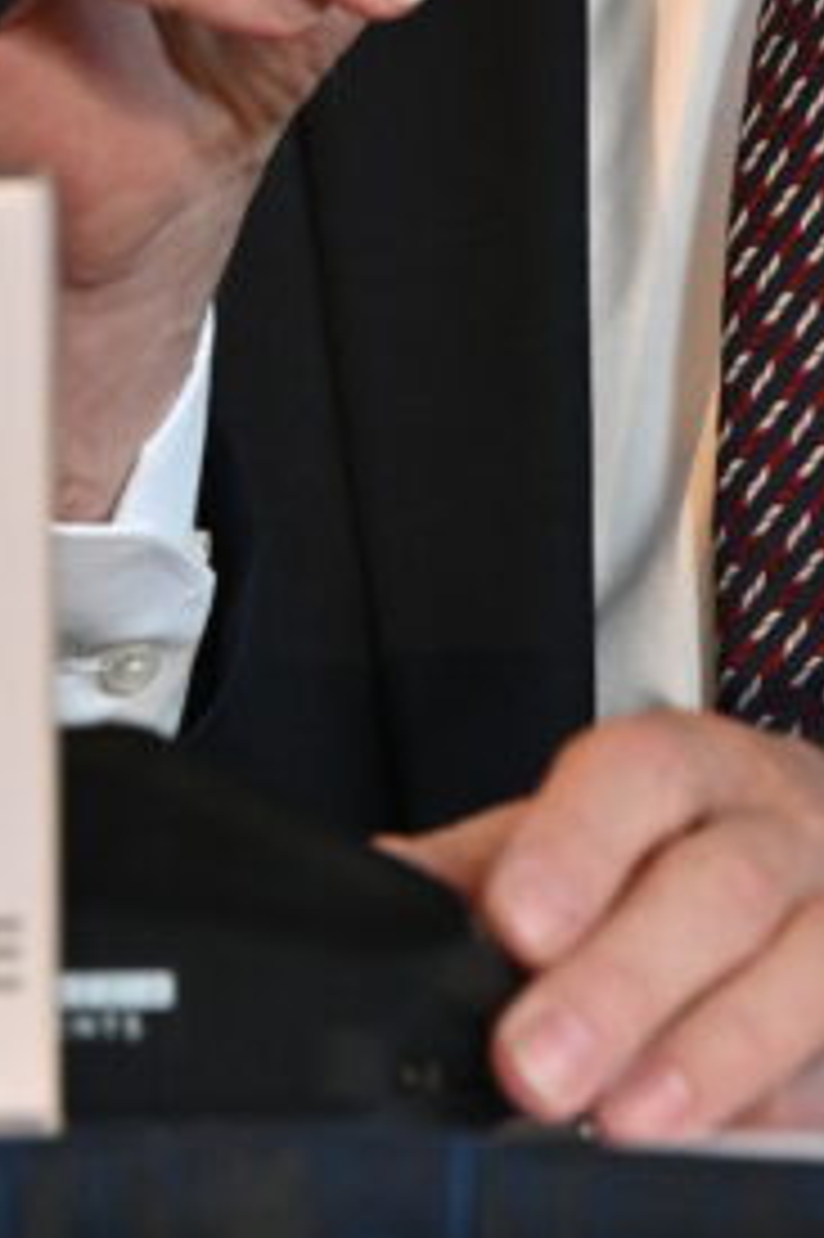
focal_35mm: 746
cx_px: 489
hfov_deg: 1.8
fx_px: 25643
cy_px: -545
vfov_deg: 2.8
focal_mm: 200
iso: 6400
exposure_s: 1/400
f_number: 6.3
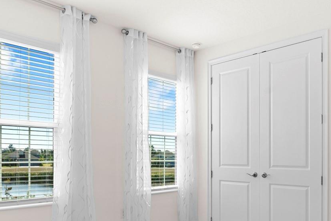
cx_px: 186
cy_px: 167
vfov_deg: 38.9
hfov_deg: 57.0
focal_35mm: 33
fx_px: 304
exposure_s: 1/25
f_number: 8
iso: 250
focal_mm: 17
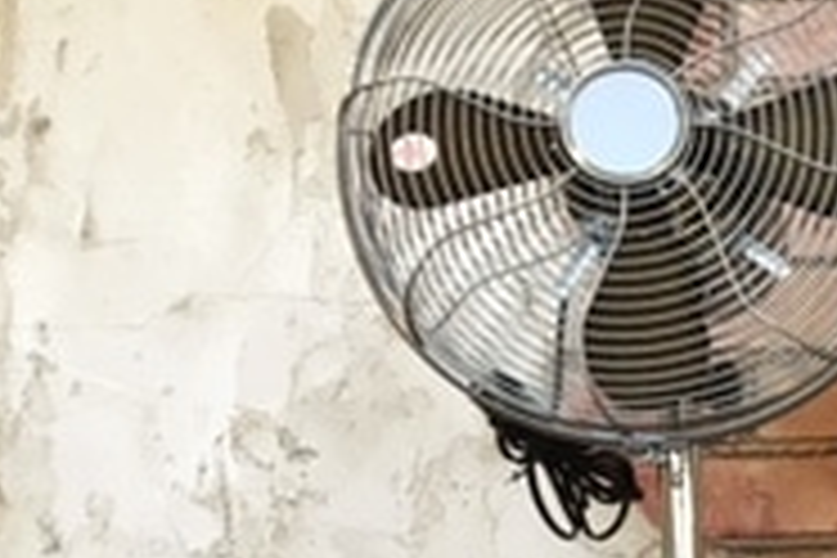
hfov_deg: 17.3
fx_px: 2418
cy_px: 792
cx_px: 1328
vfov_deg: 12.6
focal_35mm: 104
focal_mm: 4.15
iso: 32
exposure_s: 1/30
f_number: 2.2
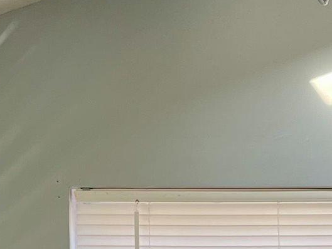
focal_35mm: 151
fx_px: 1449
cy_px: 506
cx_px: 292
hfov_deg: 13.0
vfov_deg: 9.2
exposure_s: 1/126
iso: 32
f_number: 1.6
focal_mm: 4.2
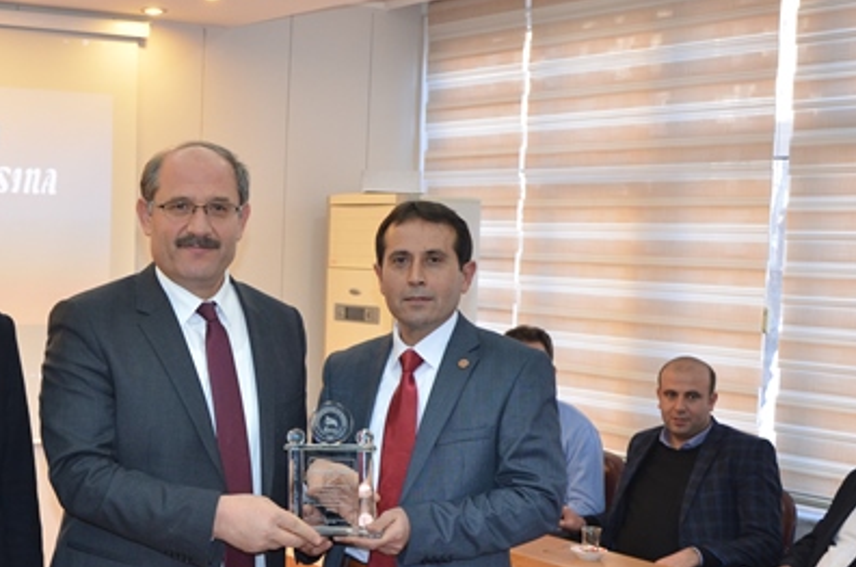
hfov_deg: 31.3
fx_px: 1494
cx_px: 199
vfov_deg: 21.4
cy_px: 366
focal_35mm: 63
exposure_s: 1/60
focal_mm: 26
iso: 800
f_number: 4
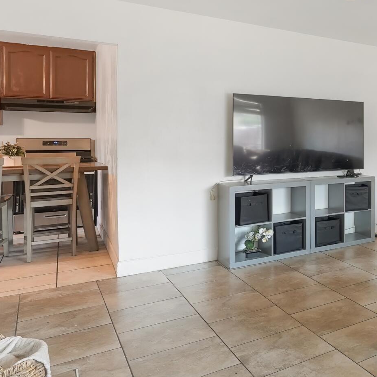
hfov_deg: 35.3
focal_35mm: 33
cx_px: 483
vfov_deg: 49.3
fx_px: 407
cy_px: 144
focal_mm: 12
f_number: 9
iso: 12800
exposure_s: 1/15
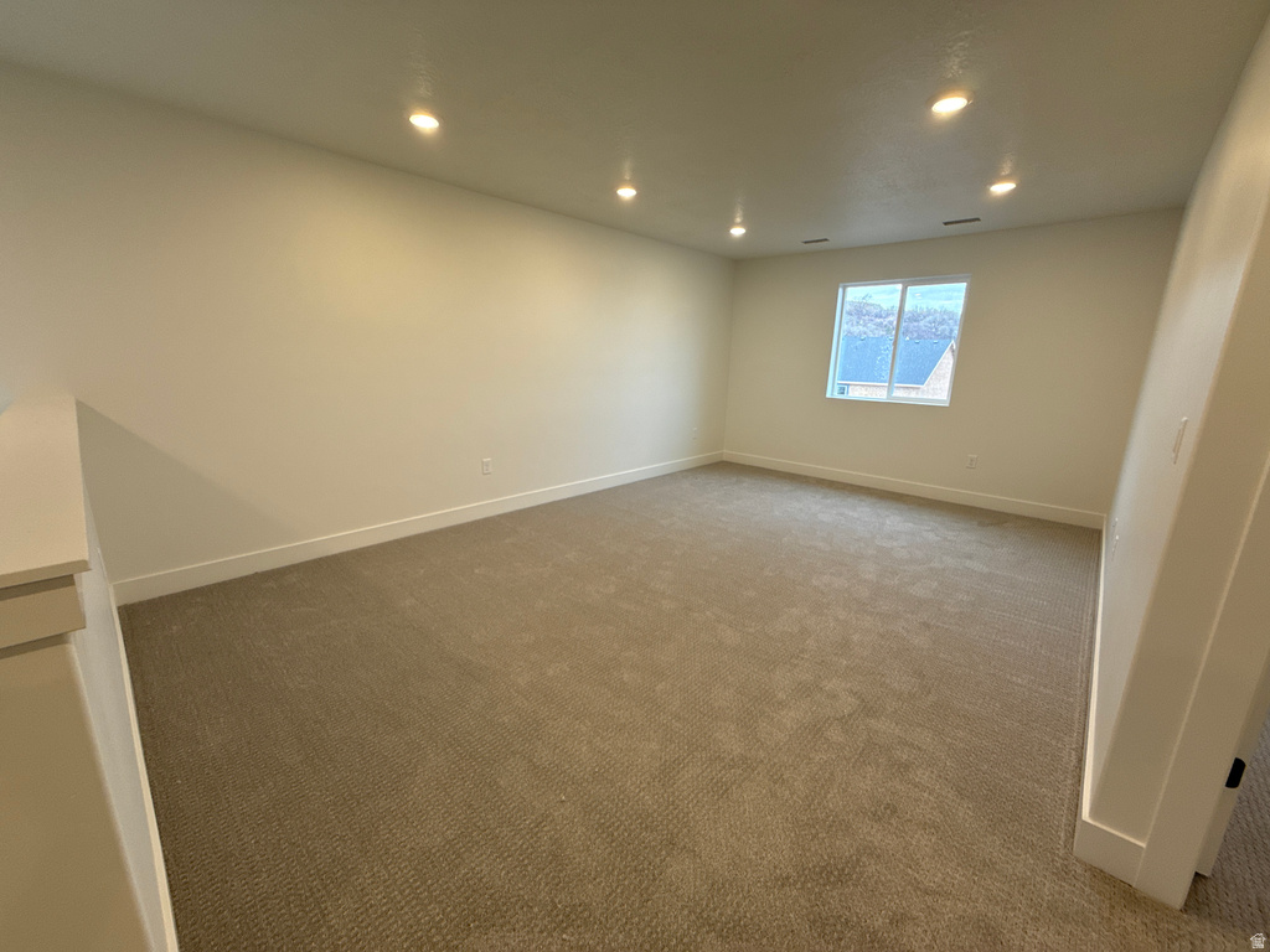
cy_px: 476
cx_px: 635
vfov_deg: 85.7
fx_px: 514
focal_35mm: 14
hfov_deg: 102.1
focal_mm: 2.22
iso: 100
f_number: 2.2
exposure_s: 1/120
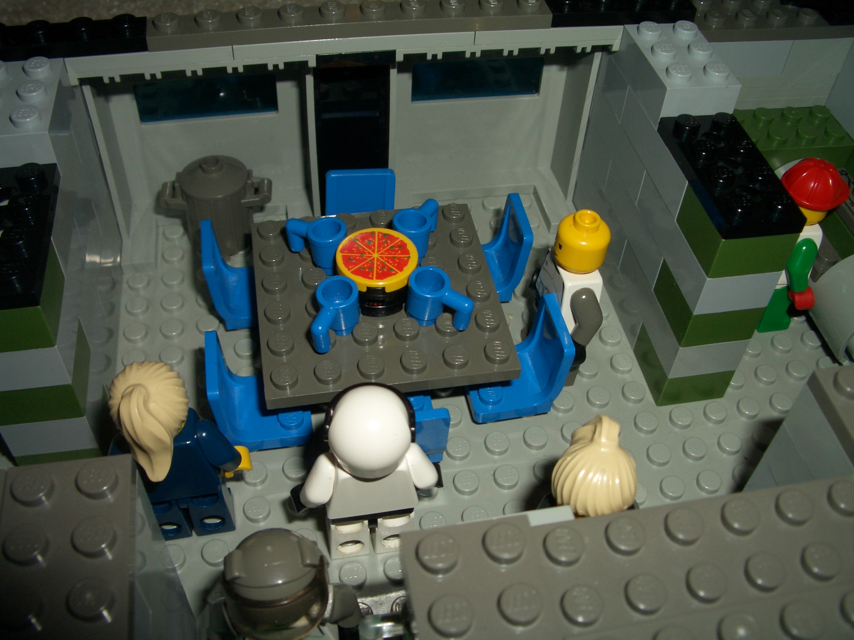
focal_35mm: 35
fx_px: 863
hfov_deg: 52.6
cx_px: 427
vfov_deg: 40.7
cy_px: 320
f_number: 4.3
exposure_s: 1/60
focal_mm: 5.8
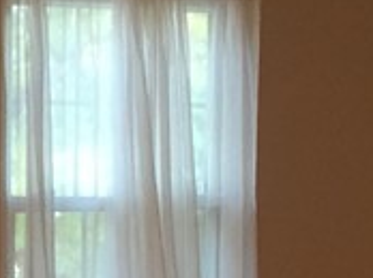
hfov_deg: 11.2
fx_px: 1840
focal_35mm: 171
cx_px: -150
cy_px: 522
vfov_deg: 8.3
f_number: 2.2
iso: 80
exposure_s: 1/15
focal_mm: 4.15
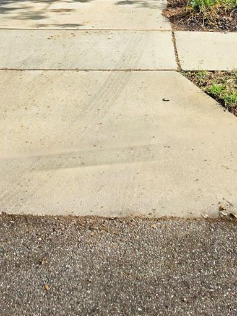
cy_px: -43
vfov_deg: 31.1
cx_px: 179
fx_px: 493
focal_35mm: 54
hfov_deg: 26.7
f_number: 1.4
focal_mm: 6.5
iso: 64
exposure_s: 1/5000
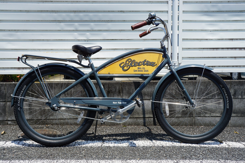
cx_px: 122
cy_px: 82
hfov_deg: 49.6
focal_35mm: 39
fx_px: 265
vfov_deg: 34.1
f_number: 10
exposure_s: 1/500
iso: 250
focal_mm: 26
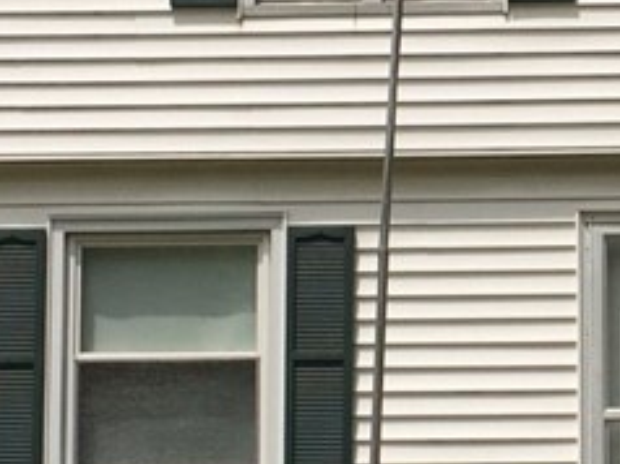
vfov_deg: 11.8
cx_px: 636
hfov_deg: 15.5
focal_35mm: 125
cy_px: 245
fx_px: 2237
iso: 40
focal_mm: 4.15
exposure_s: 1/5882
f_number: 2.2
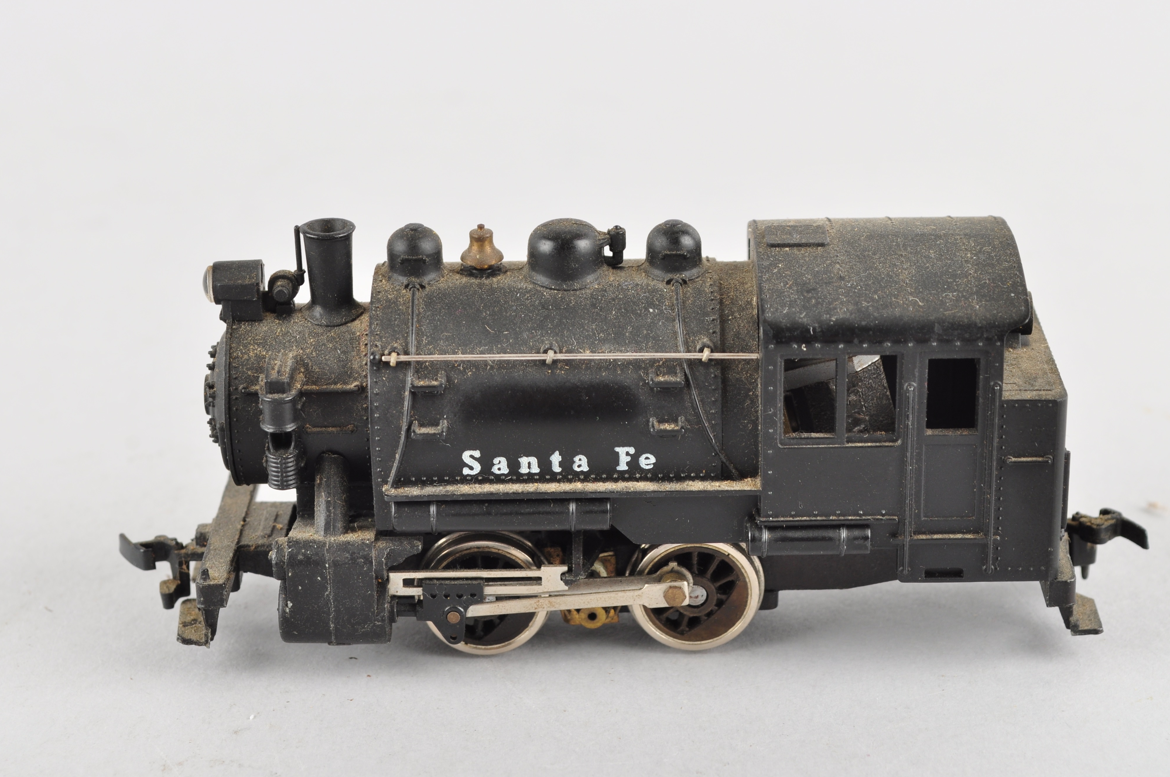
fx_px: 2874
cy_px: 384
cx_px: 606
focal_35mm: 89
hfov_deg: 23.0
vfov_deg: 15.4
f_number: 10
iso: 160
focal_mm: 55
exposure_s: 1/100
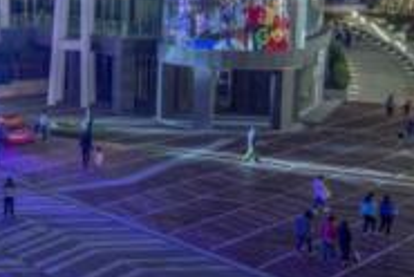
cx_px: -98
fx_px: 933
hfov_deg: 22.8
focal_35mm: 81
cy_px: 51
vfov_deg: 16.8
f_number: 6.3
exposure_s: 1/10
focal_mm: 30
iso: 1600
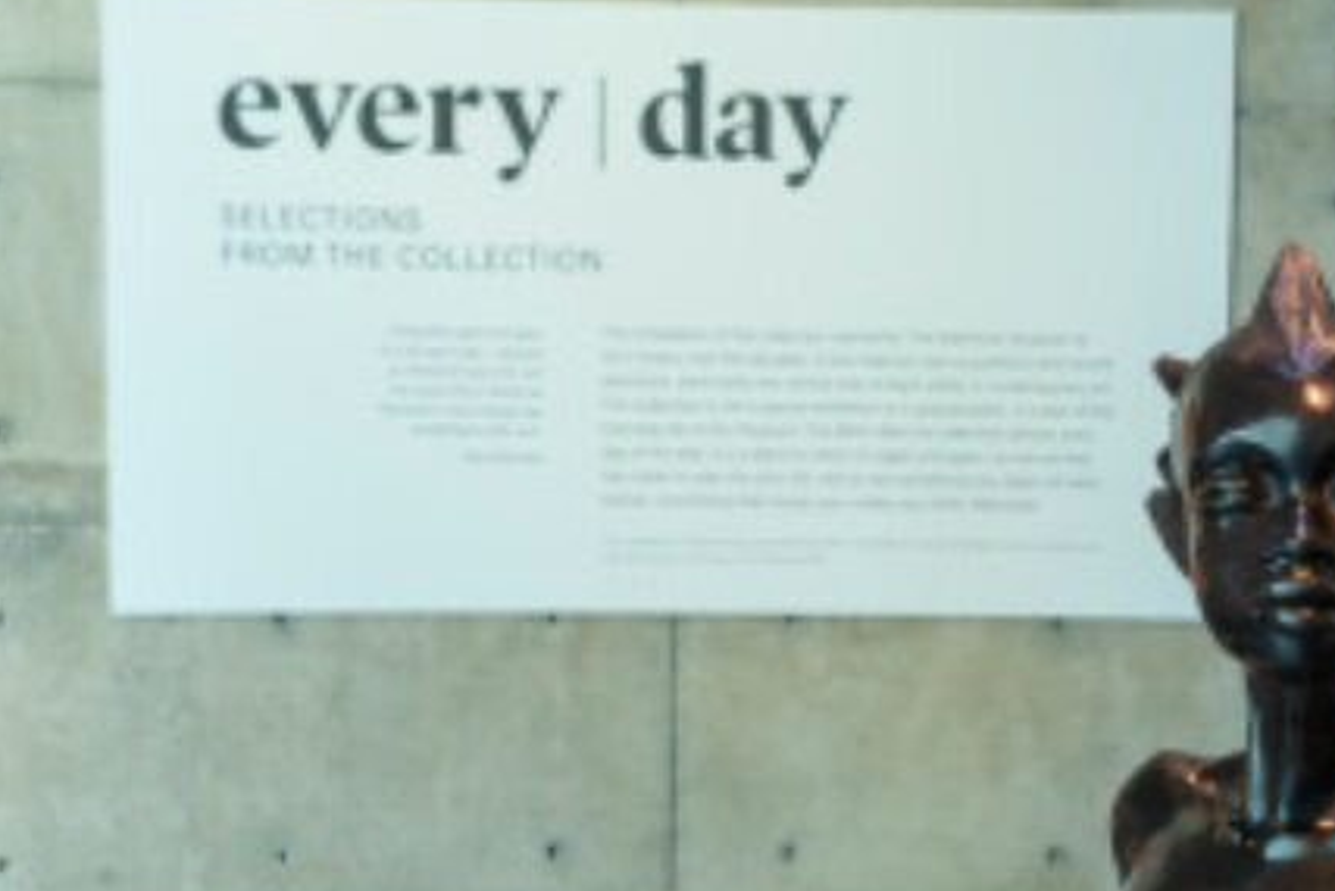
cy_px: 891
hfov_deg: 21.2
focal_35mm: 96
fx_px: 3561
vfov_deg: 14.0
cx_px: 882
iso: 400
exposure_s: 1/10
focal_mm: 40
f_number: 8
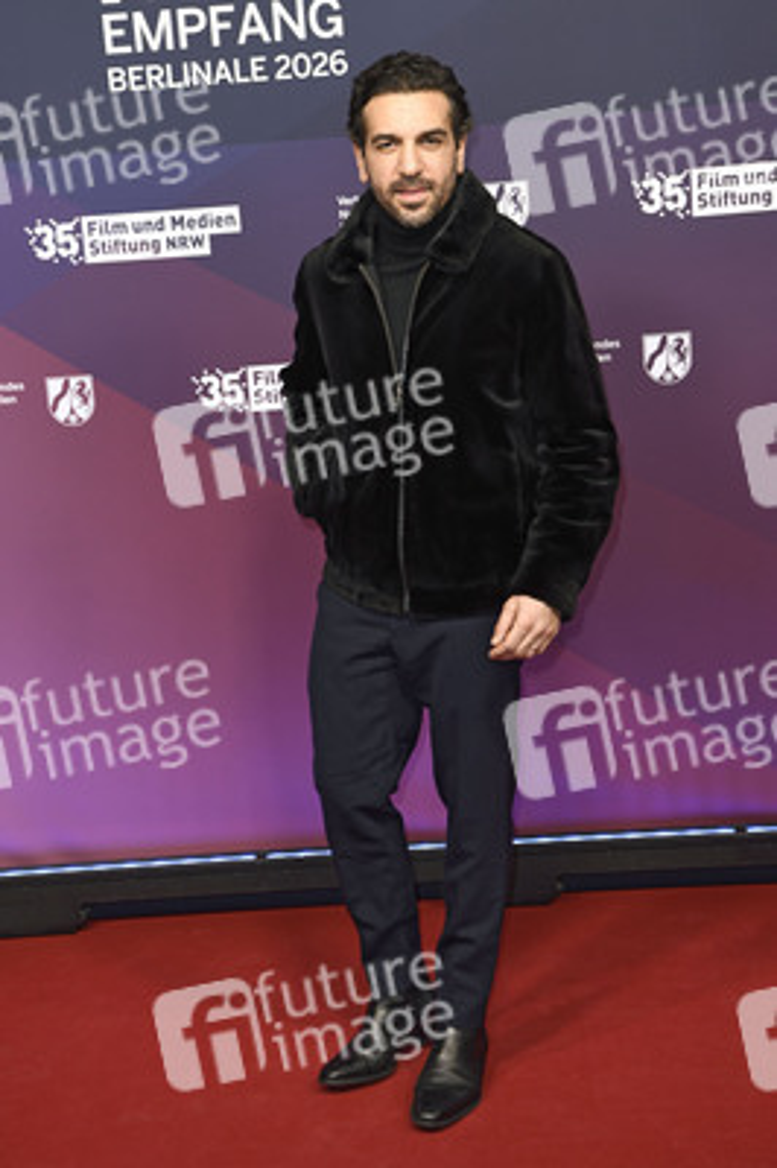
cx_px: 388
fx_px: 2011
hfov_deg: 21.9
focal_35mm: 62
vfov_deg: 32.4
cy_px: 584
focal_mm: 62
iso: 800
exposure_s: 1/200
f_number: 5
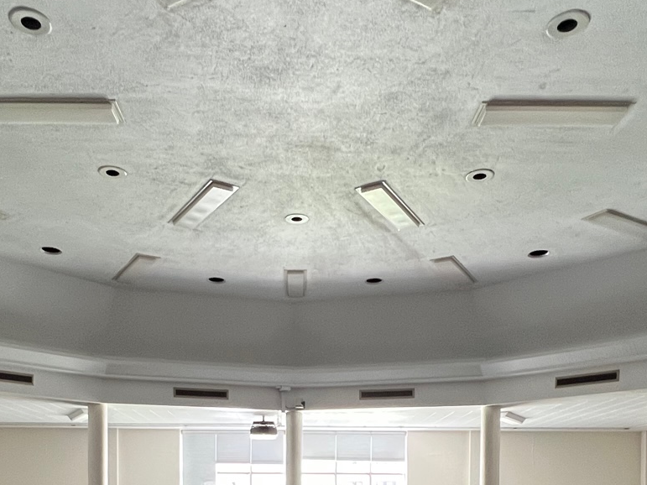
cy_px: 521
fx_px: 635
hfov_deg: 53.9
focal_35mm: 34
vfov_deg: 36.1
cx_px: 294
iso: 250
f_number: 1.8
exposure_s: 1/99
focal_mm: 1.57
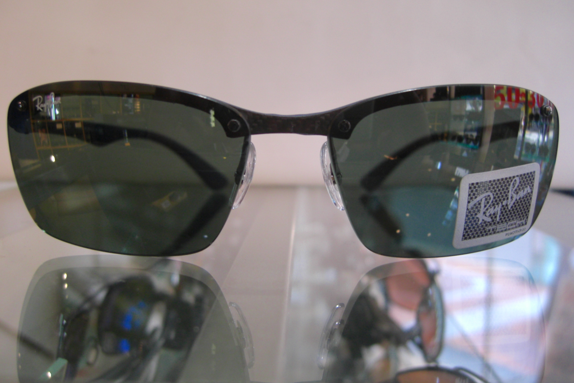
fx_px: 638
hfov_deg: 48.5
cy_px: 183
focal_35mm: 40
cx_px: 288
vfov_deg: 33.4
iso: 200
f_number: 2.8
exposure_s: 1/50
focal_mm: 7.9
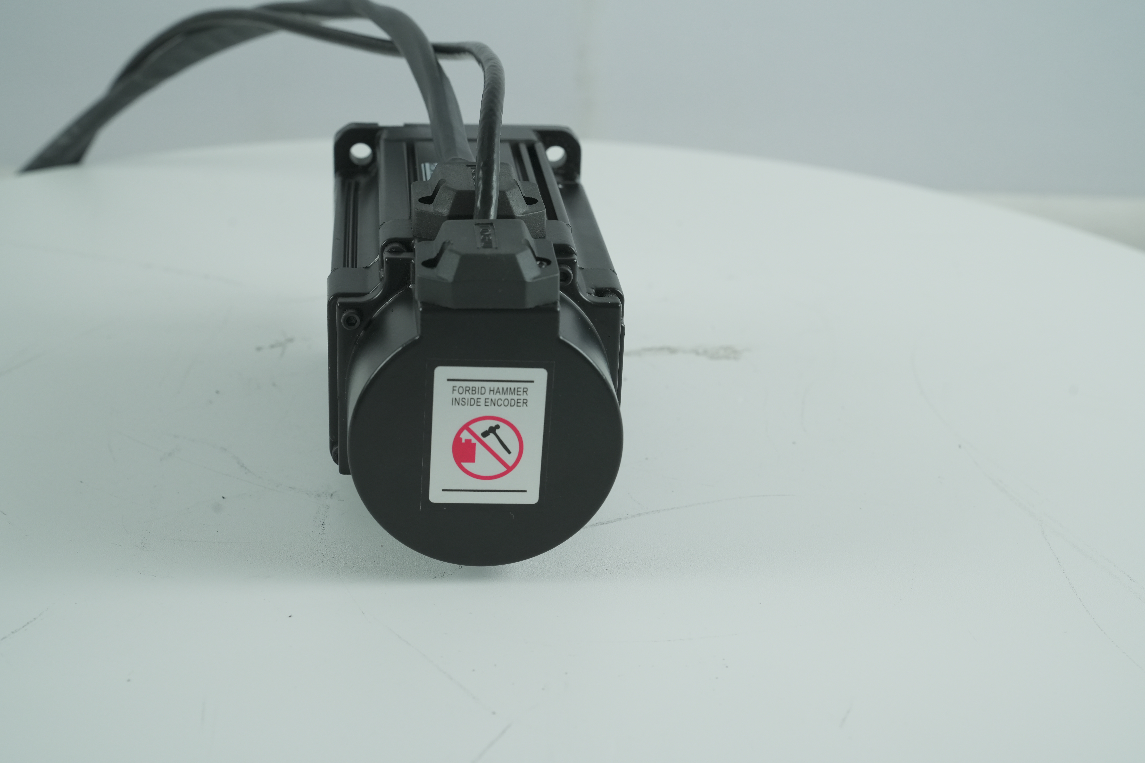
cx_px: 572
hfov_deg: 36.2
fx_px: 1749
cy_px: 382
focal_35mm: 55
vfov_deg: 24.6
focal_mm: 55
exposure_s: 1/50
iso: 1000
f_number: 9
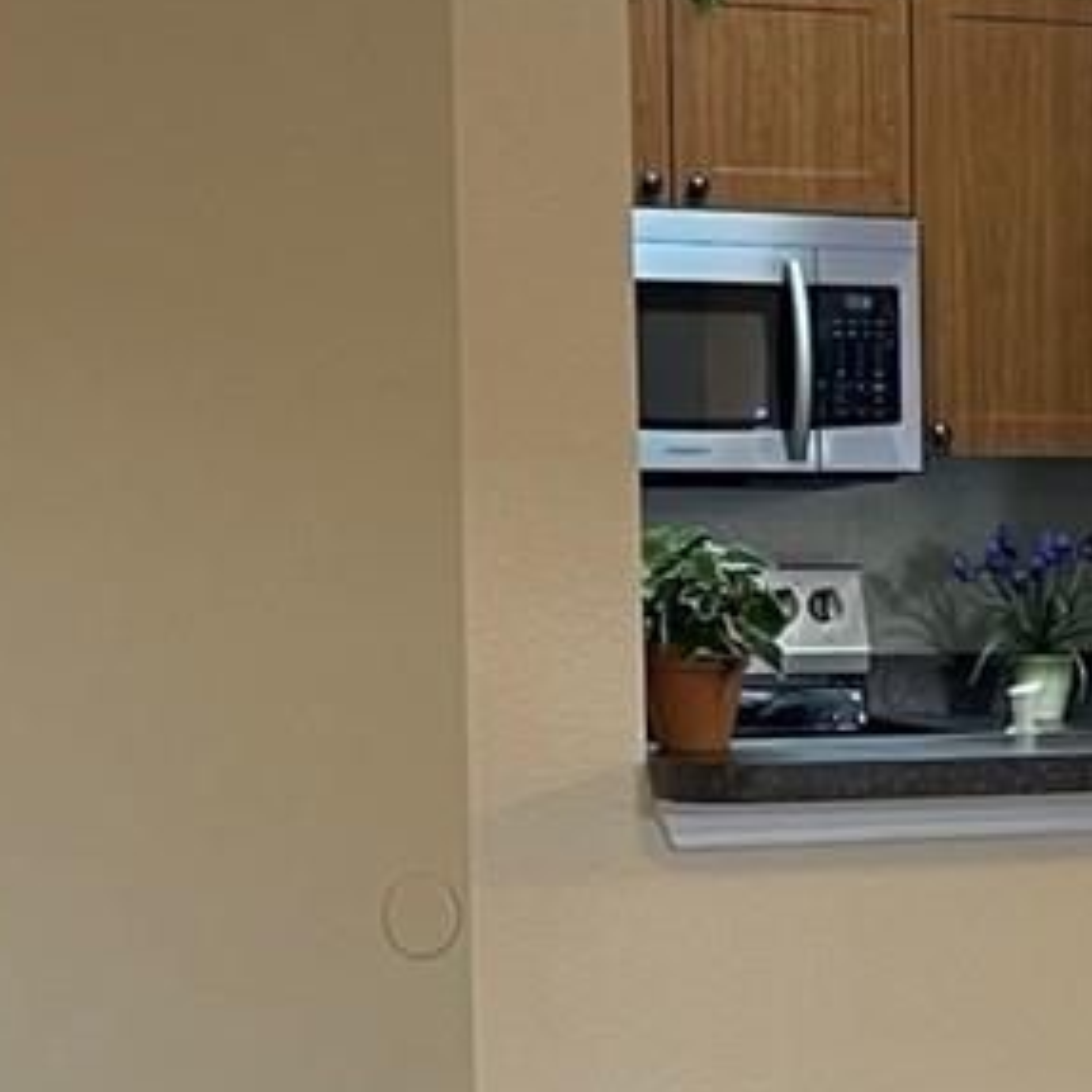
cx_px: 1594
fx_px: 4568
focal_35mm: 128
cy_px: 795
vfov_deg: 13.6
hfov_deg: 13.0
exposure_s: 1/60
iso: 80
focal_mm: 5.1
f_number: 1.6
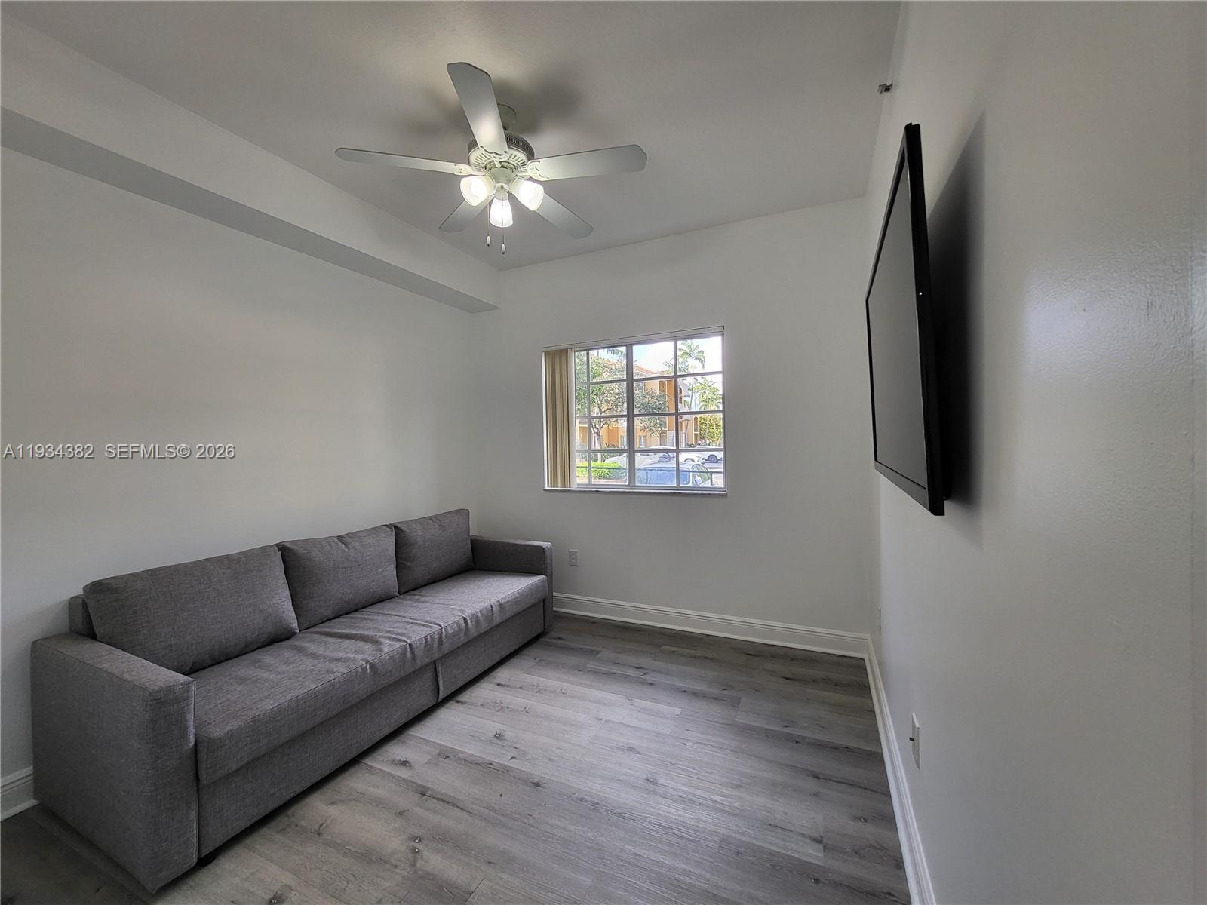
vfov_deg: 89.9
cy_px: 452
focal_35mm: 13
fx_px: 453
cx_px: 604
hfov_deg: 106.2
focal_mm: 1.74
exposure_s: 1/60
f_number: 2.2
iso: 64
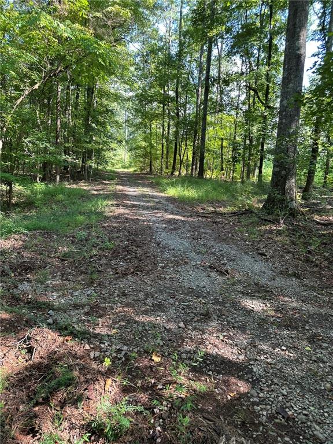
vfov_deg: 71.6
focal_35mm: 24
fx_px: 308
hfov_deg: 56.8
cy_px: 222
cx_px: 166
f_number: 1.78
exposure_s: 1/121
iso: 64
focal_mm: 6.86
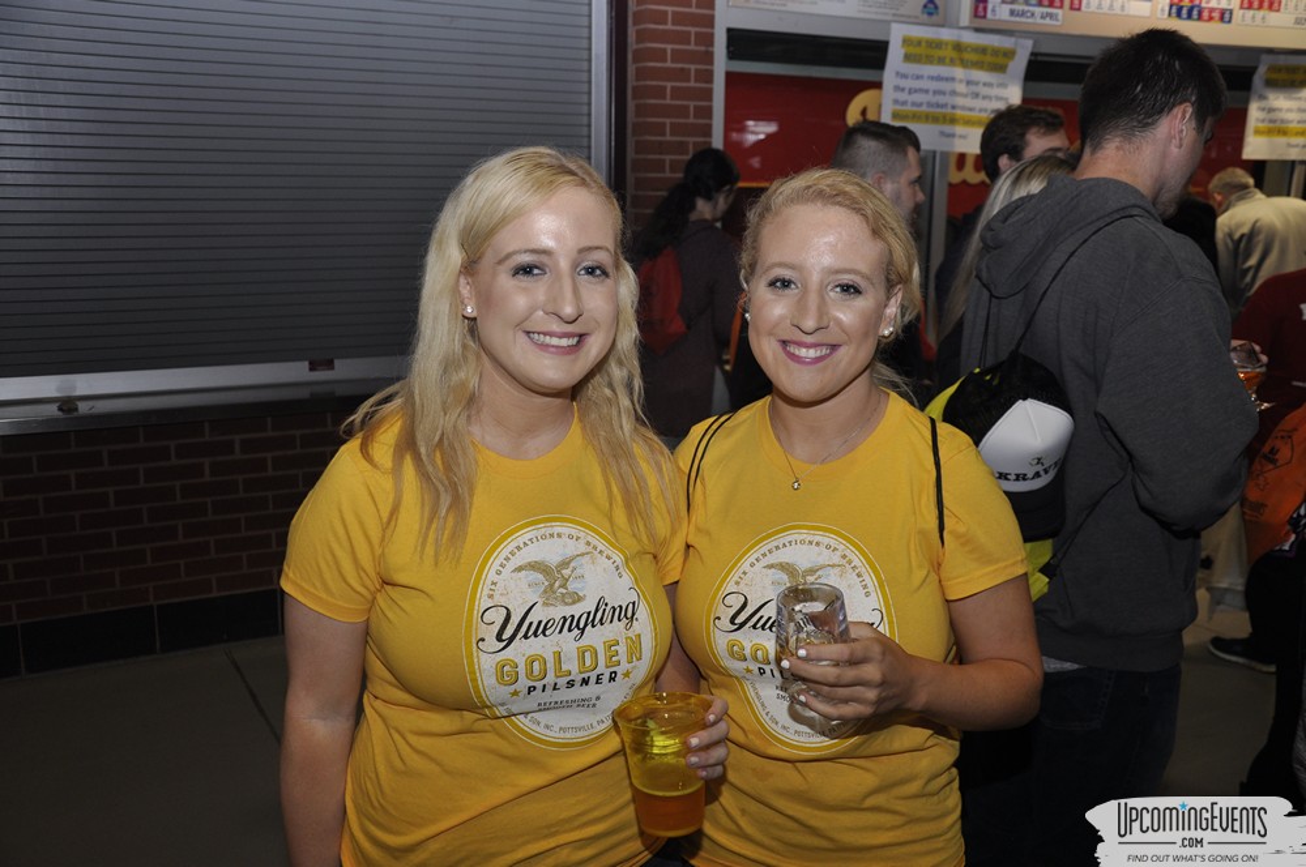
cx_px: 653
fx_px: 1304
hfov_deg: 53.2
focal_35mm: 36
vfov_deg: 36.8
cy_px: 434
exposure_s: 1/60
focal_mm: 24
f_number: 5
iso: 400
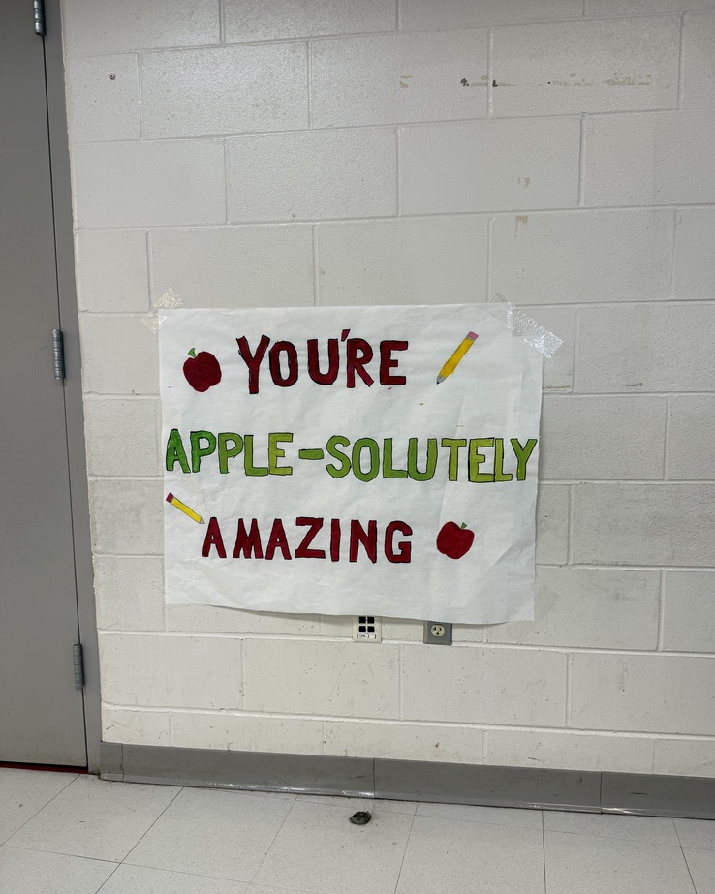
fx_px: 688
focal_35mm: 26
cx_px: 371
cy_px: 464
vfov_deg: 66.0
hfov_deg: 54.9
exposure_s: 1/120
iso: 100
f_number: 1.78
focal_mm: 6.76
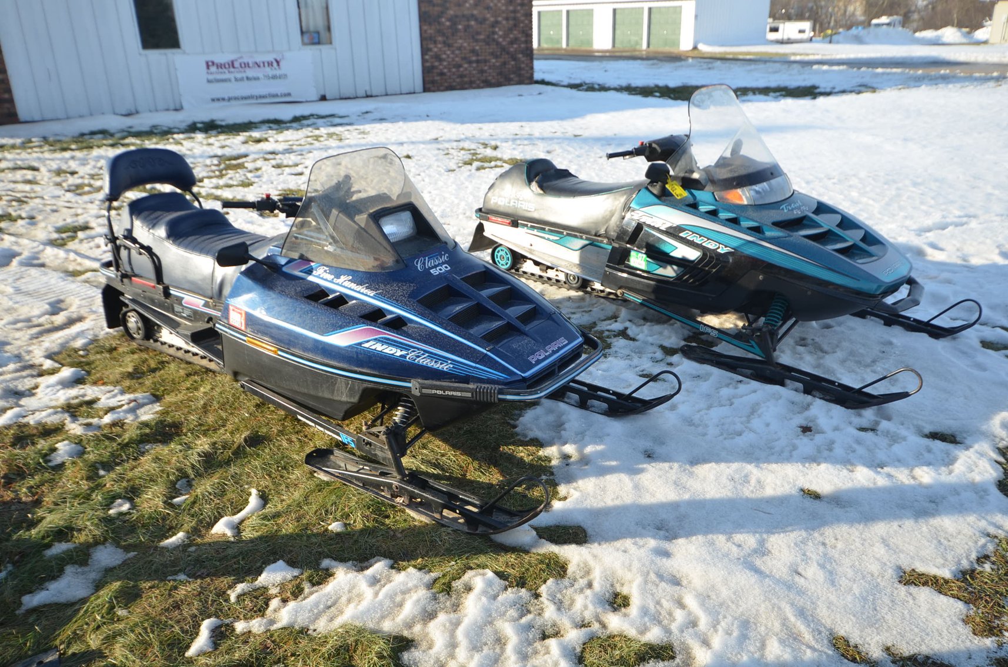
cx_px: 504
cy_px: 334
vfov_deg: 45.5
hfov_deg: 64.7
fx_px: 796
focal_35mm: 28
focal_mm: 19
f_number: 6.3
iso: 100
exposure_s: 1/200
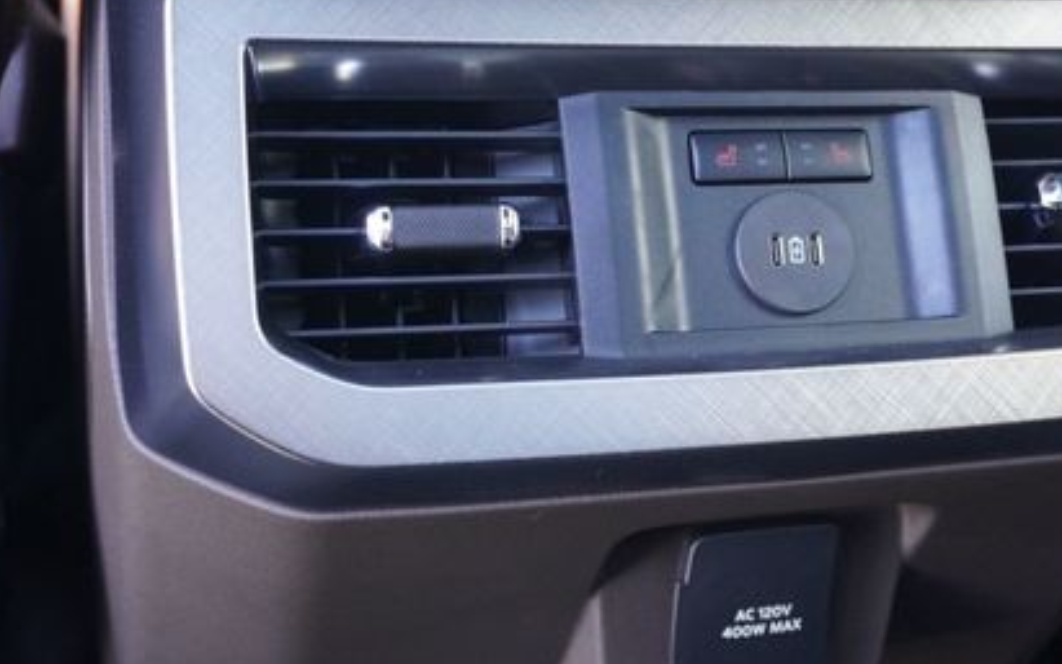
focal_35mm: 55
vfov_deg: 23.6
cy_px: 274
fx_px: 1586
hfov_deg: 36.7
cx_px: 682
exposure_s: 1/160
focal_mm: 23
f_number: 4.5
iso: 3200
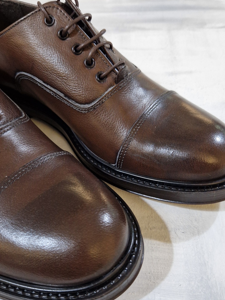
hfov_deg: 46.8
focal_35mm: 30
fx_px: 260
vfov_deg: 59.9
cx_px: 114
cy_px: 158
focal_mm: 5.4
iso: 400
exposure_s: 1/100
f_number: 1.8
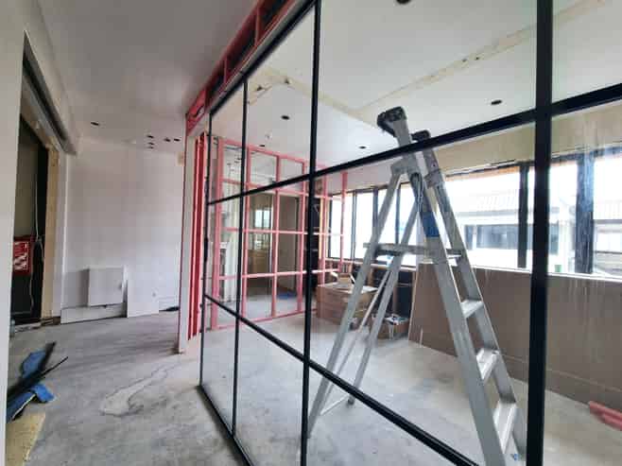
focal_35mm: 13
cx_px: 311
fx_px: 234
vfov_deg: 89.9
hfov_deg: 106.2
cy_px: 233
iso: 64
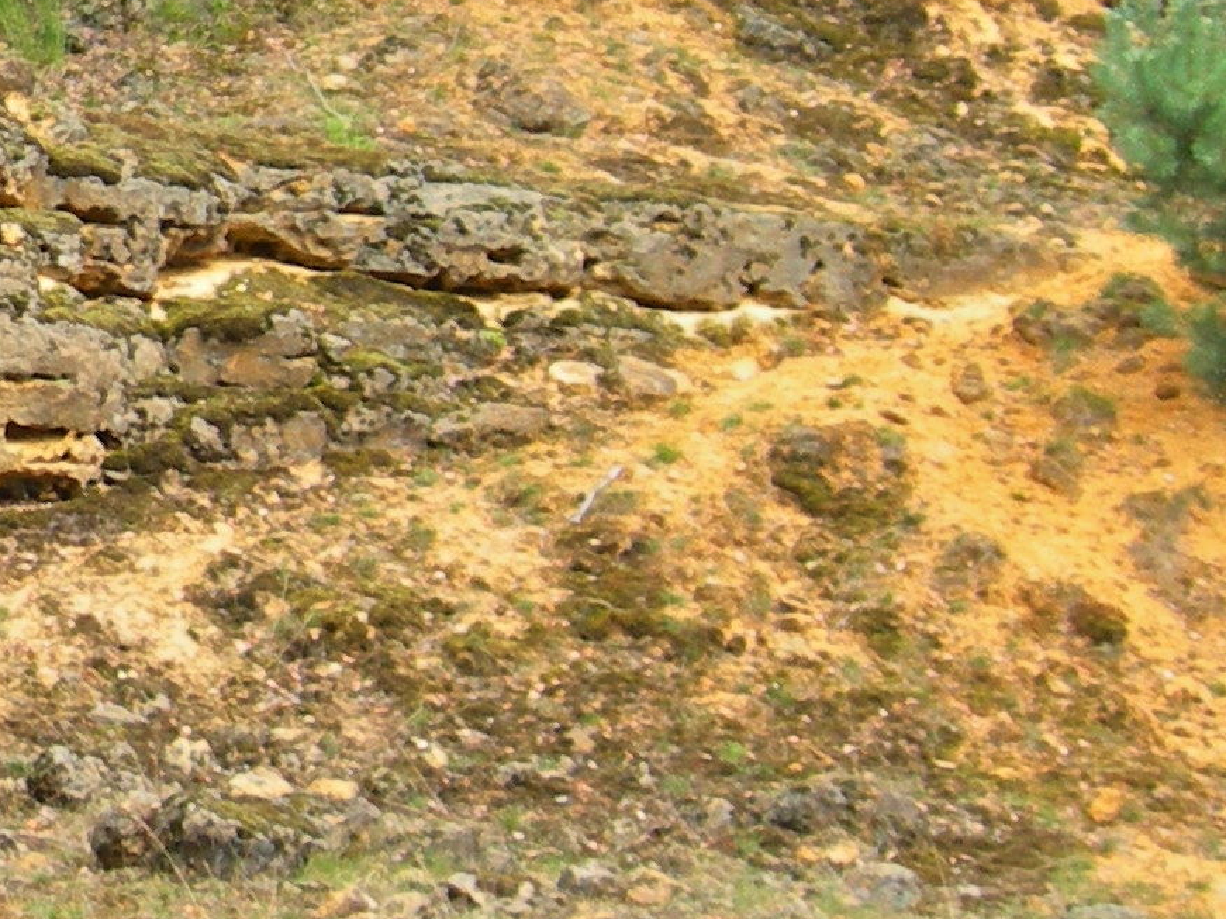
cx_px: -643
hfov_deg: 13.8
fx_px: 4745
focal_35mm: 134
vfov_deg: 11.0
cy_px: 193
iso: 50
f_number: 2.8
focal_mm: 7.8
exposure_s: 1/178
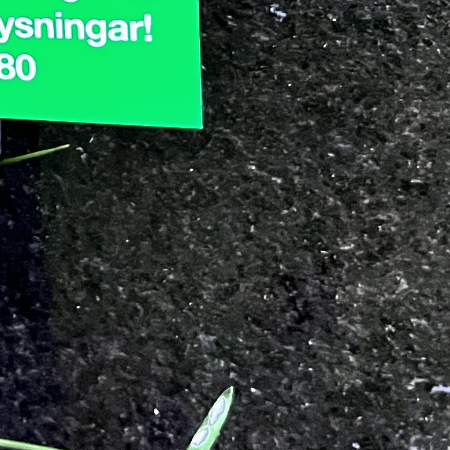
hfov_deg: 14.0
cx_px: -161
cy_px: -180
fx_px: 1750
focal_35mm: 119
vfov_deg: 13.9
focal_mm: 5.1
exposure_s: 1/60
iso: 400
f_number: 1.6
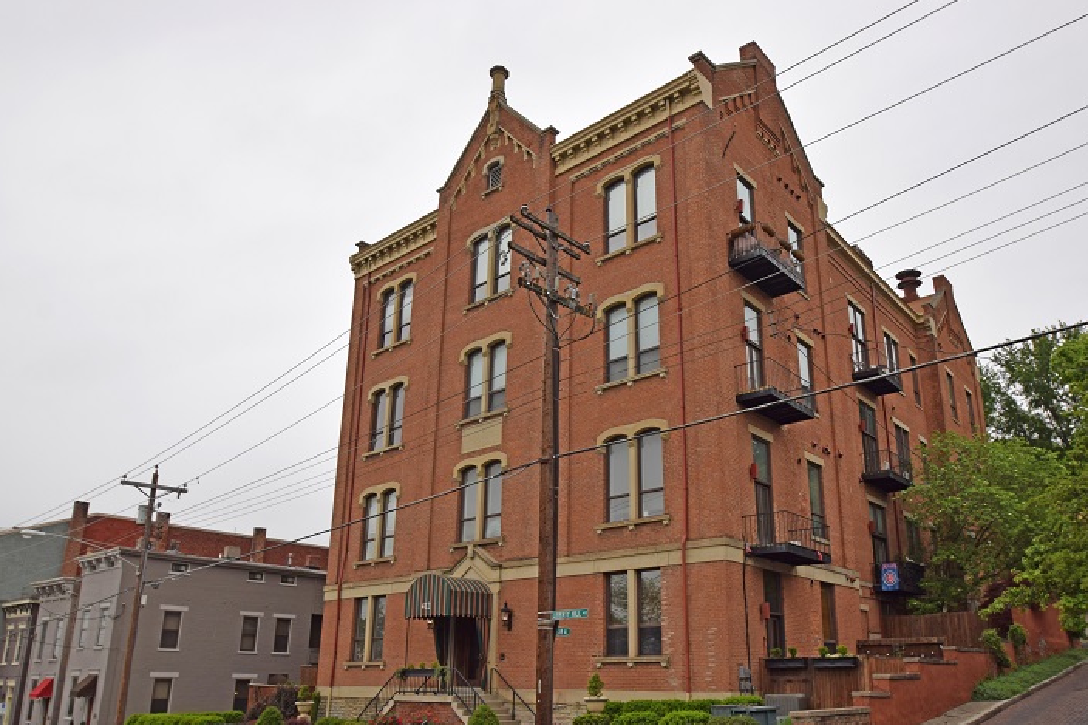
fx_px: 772
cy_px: 406
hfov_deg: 70.0
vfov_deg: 50.2
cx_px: 612
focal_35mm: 26
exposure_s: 1/200
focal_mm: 15
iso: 100
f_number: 9
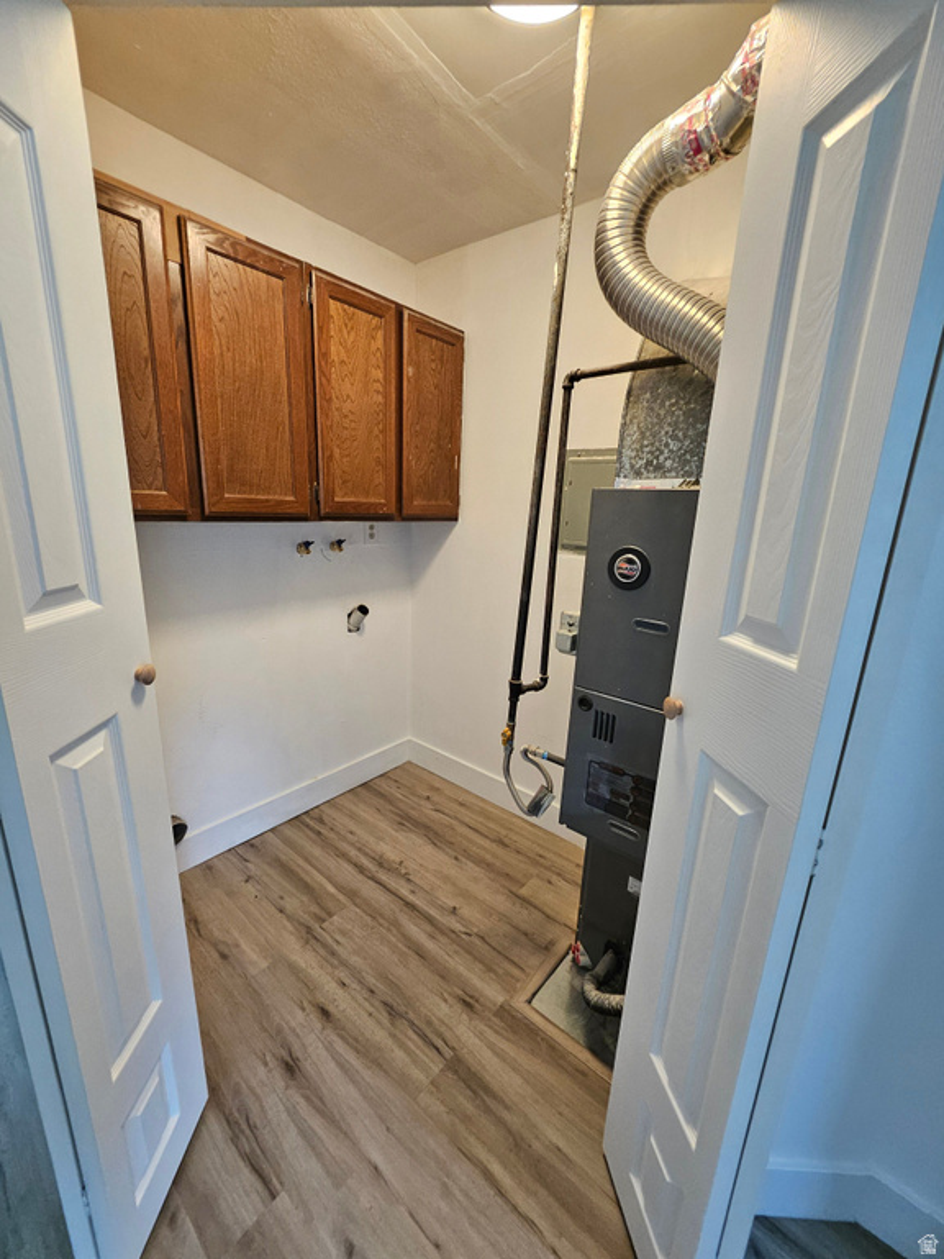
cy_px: 630
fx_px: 473
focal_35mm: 13
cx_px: 472
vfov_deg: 106.2
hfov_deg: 89.9
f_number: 2.2
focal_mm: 1.7
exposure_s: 1/60
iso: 200
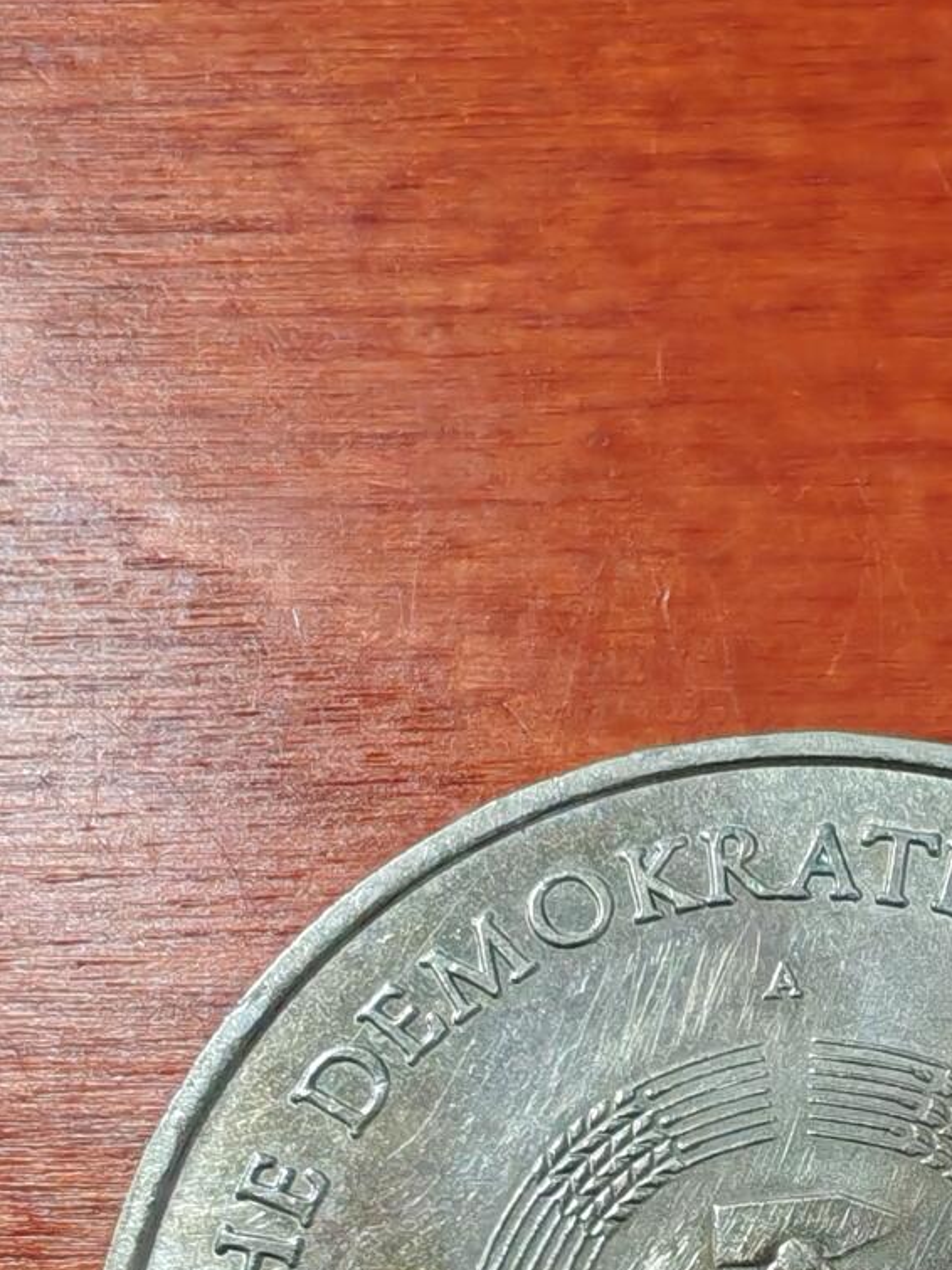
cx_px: 809
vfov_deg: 28.7
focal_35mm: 62
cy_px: 1342
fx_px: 2274
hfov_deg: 23.2
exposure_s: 1/50
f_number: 2.2
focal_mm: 1.96
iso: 125
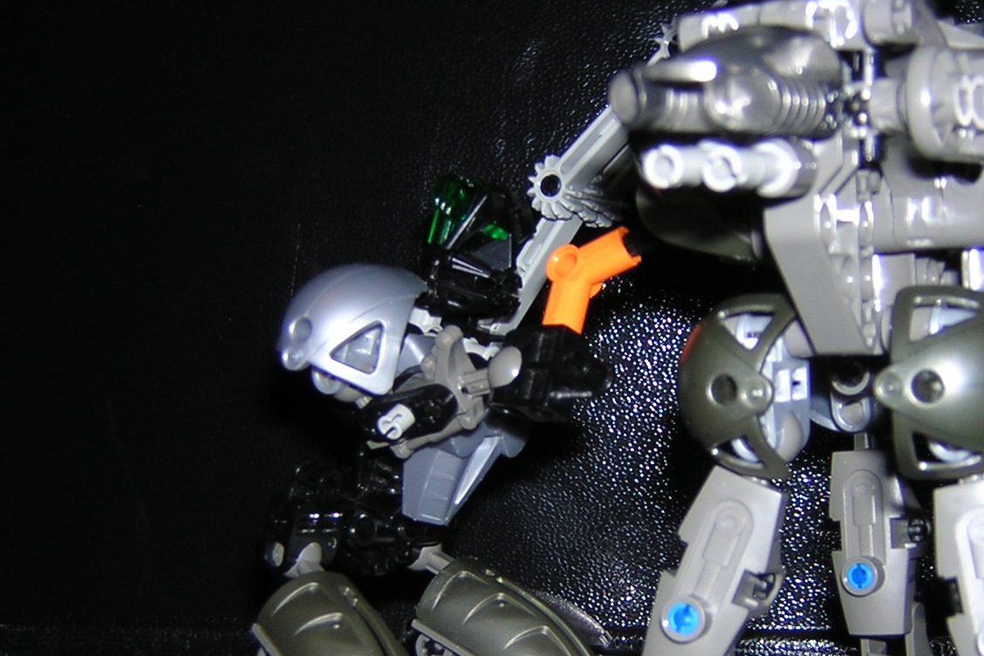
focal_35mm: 59
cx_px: 565
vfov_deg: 22.9
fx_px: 1613
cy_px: 419
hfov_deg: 33.9
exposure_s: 1/60.1
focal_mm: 5.2
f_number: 2.7
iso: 100
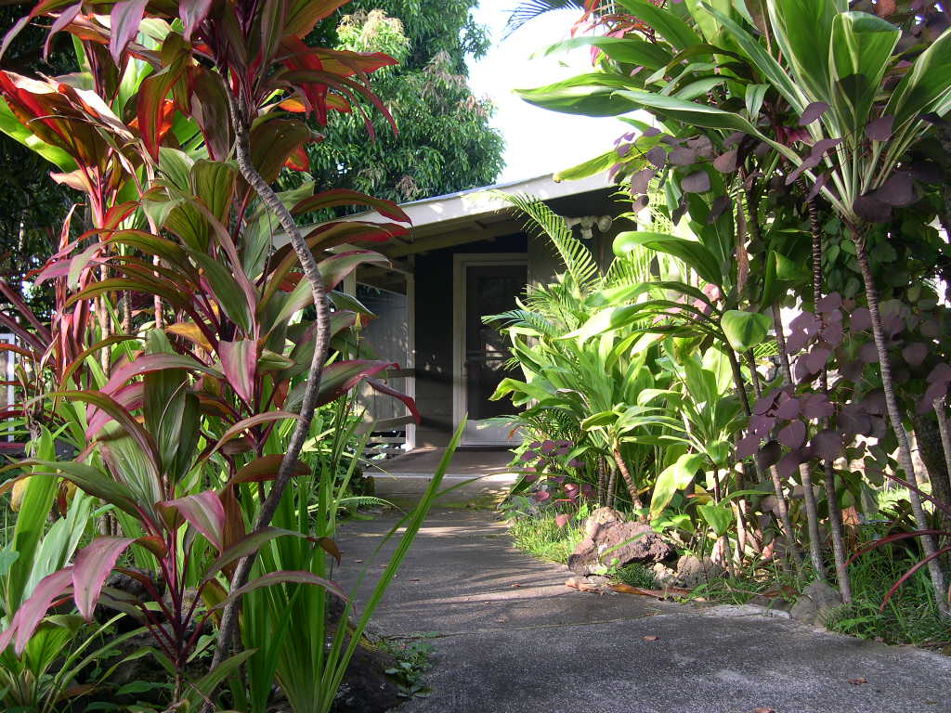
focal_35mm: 38
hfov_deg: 49.0
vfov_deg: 37.7
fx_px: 1044
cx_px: 476
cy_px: 356
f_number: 2.8
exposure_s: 1/93.9
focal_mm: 8
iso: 100
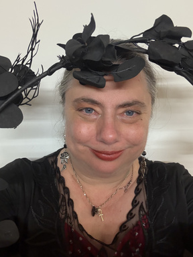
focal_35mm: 30
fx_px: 223
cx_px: 96
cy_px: 128
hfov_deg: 46.8
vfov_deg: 60.0
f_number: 1.9
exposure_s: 1/33
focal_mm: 2.69
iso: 320
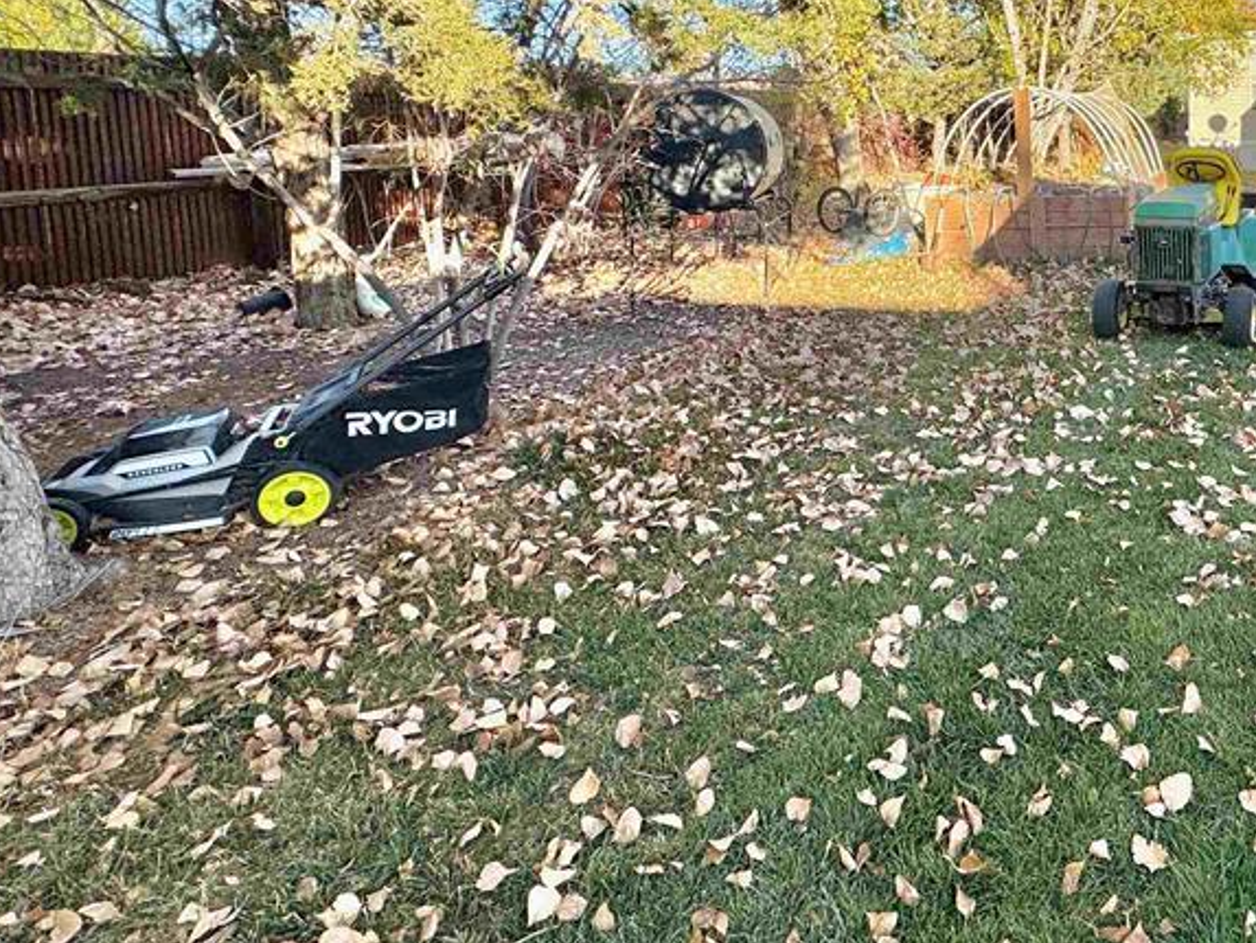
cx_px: 1024
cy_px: 208
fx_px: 907
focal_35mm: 25
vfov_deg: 51.9
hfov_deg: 62.8
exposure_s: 1/600
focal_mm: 2.22
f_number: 2.2
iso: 40
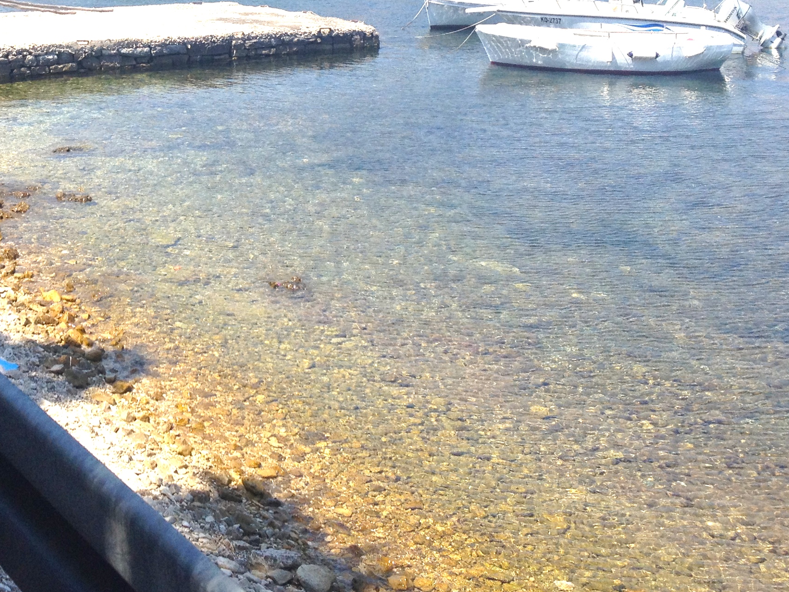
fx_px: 1527
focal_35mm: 67
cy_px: 54
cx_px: 209
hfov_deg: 28.6
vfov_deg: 21.4
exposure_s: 1/1346
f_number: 2.4
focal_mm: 4.28
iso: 50
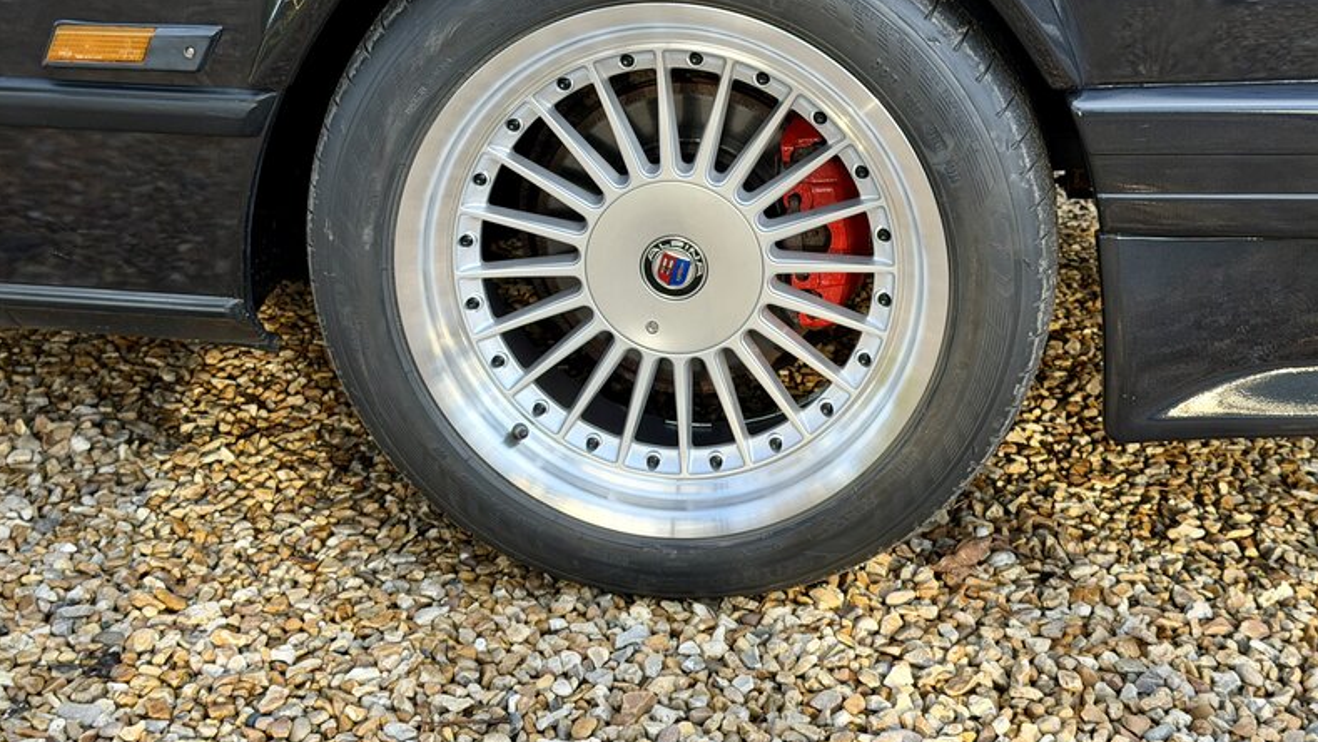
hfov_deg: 39.2
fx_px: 1852
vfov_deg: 22.6
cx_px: 663
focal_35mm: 53
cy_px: 440
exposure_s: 1/179
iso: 64
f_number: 1.78
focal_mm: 6.76
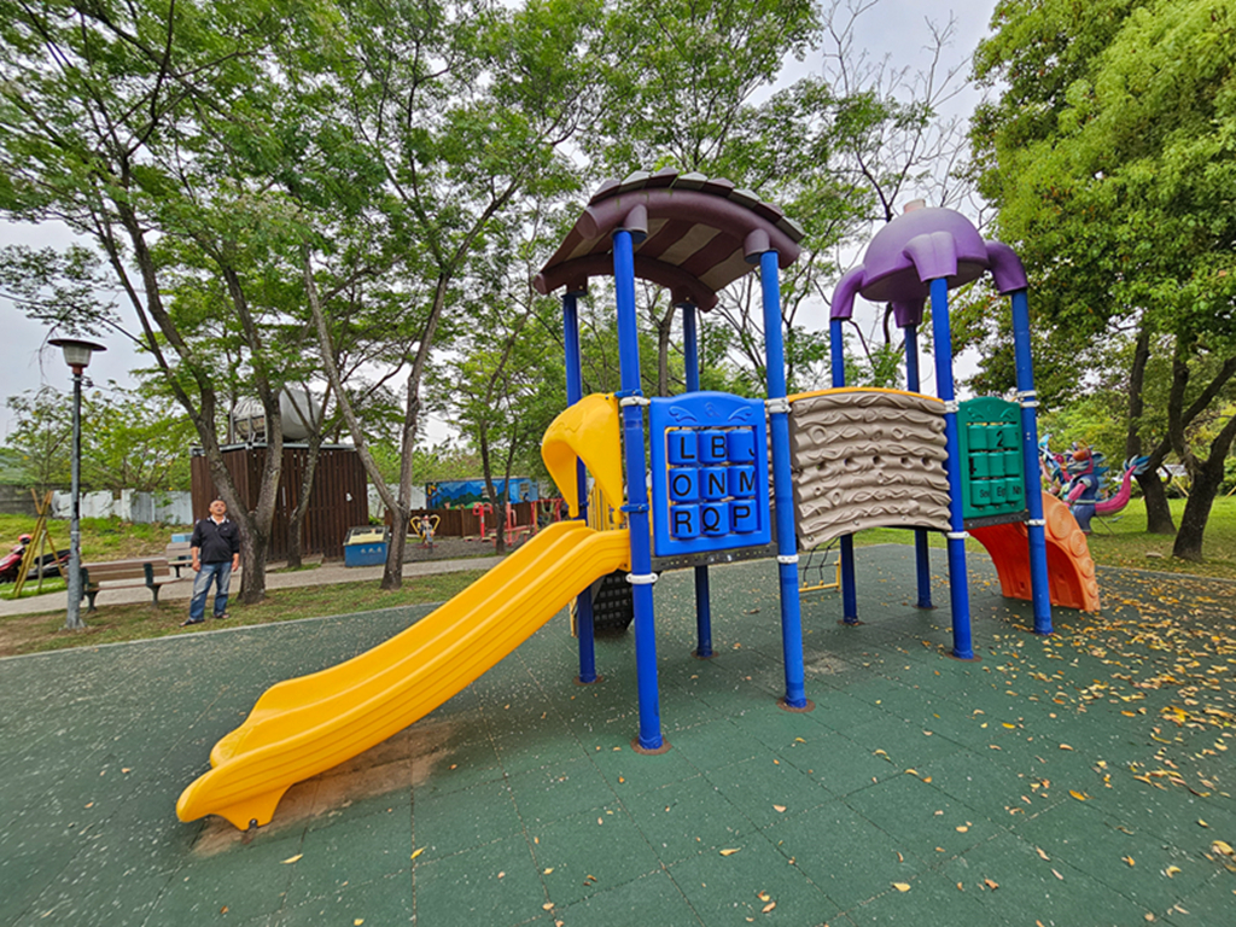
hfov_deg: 106.2
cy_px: 464
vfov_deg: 89.9
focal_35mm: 13
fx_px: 464
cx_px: 618
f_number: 2.2
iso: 50
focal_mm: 2.2
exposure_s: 1/799
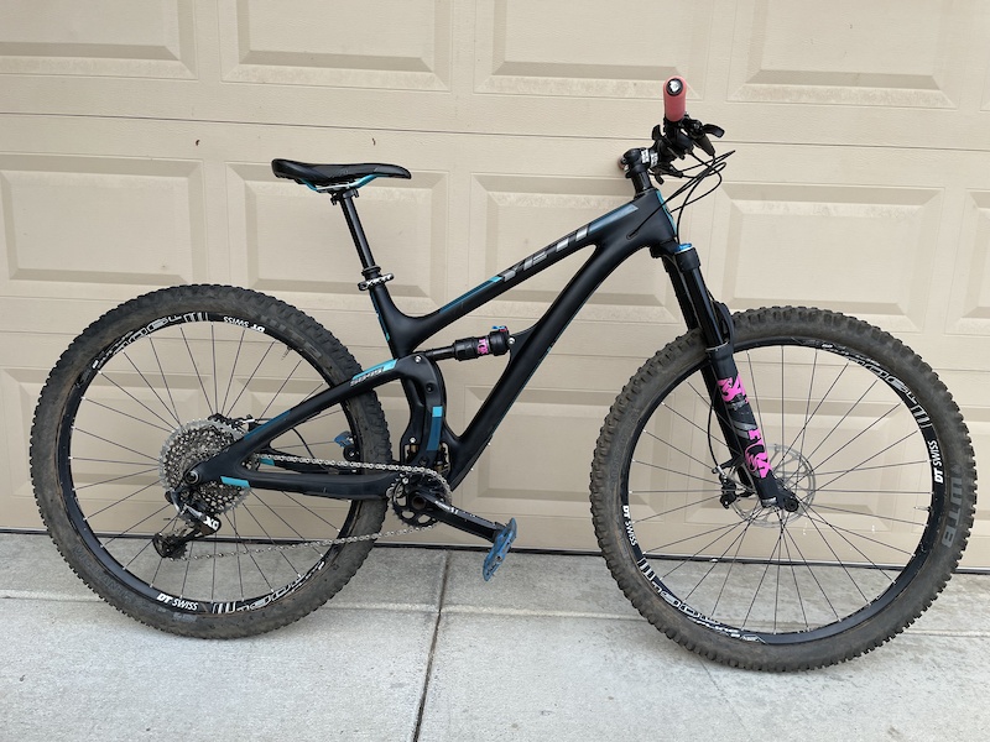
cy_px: 371
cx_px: 495
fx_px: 744
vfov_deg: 53.1
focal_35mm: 26
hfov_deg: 67.3
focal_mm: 4.2
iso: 32
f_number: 1.6
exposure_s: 1/428
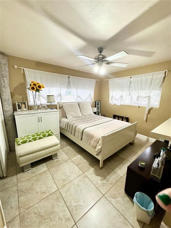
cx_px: 86
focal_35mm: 14
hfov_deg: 85.7
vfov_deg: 102.1
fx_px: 92
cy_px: 114
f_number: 2.2
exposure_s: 1/60
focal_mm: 2.22
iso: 320
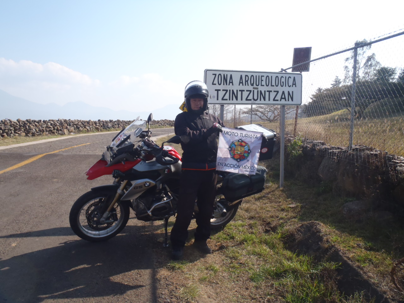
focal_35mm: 28
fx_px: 327
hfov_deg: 63.4
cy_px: 152
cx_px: 202
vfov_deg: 49.7
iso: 100
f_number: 10
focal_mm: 5
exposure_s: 1/60
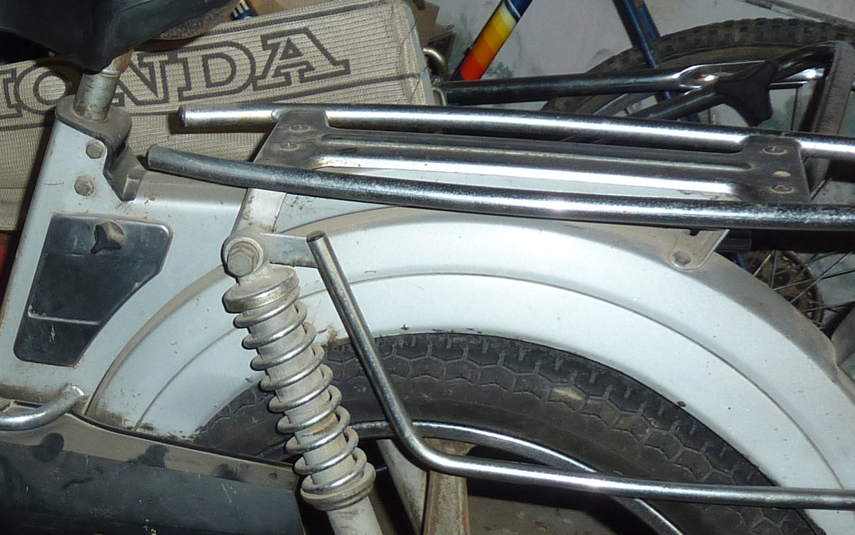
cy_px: 305
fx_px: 1538
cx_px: -21
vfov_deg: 19.7
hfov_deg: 28.9
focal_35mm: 66
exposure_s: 1/30
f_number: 3.3
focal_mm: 4.1
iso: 125
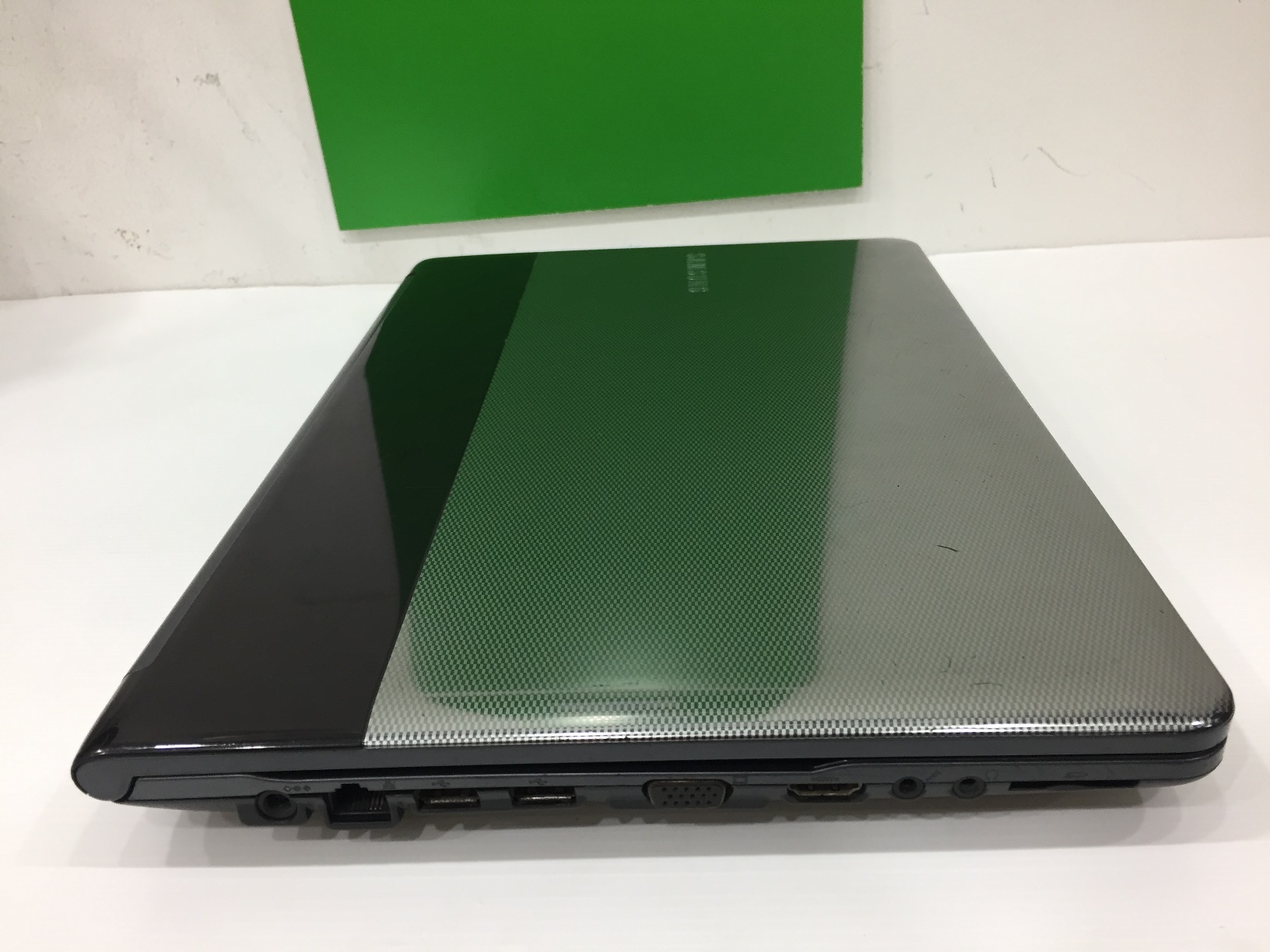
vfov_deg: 48.2
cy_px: 476
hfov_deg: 61.7
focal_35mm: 29
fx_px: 1064
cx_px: 635
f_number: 2.2
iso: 100
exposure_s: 1/33
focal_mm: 4.15
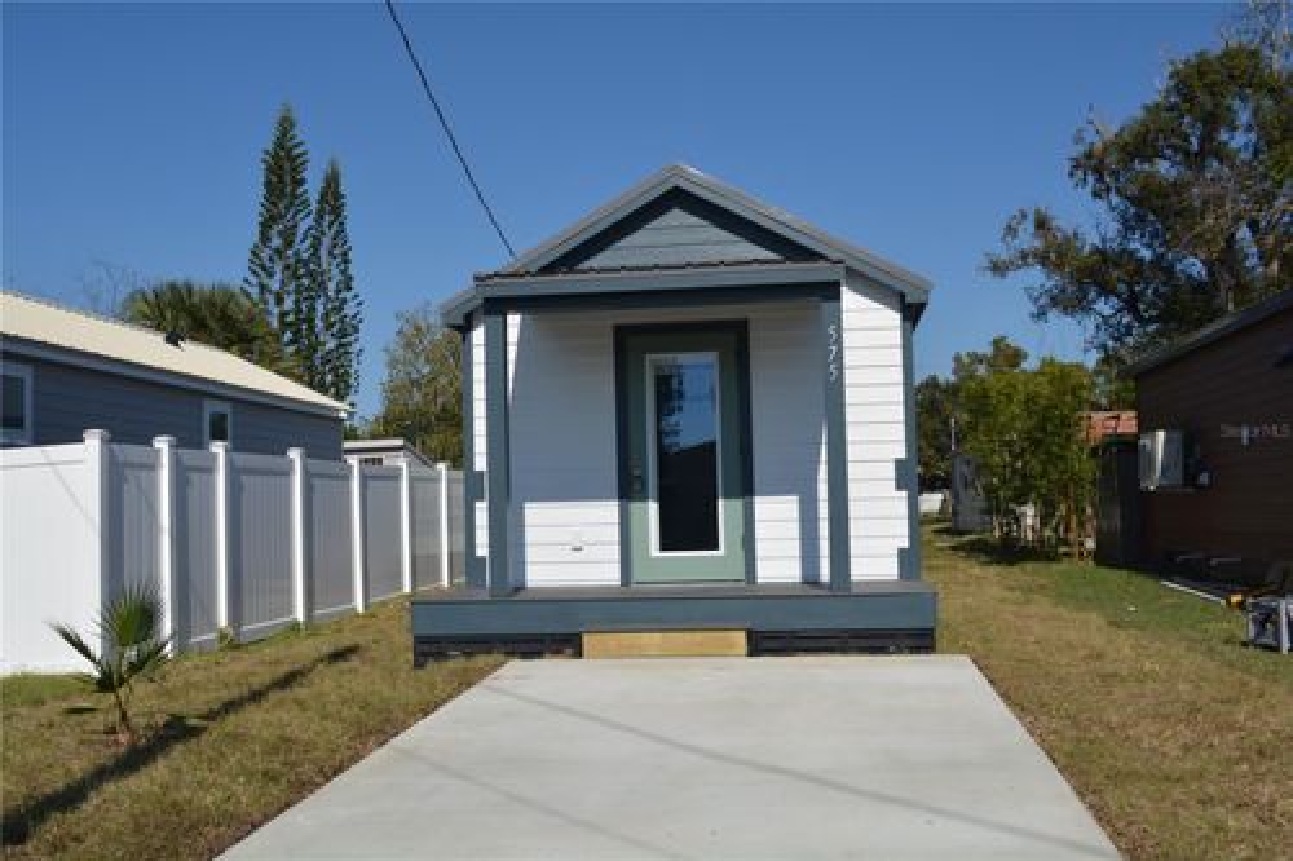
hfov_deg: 53.1
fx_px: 1293
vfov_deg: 36.8
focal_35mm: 36
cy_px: 430
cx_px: 646
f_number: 9
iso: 100
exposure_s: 1/320
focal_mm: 24
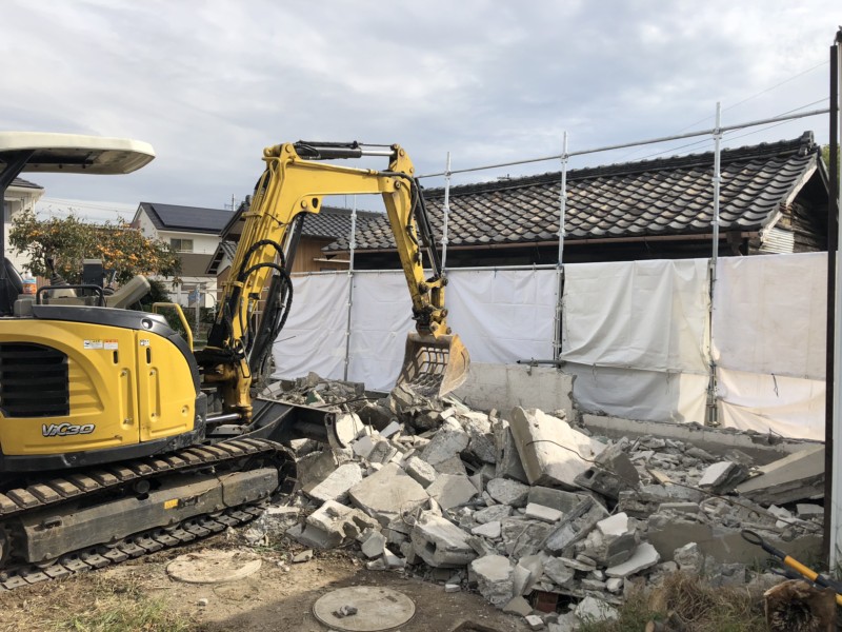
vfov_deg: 49.7
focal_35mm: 28
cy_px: 316
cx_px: 421
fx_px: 681
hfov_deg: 63.4
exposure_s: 1/2404
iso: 20
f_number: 1.8
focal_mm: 3.99
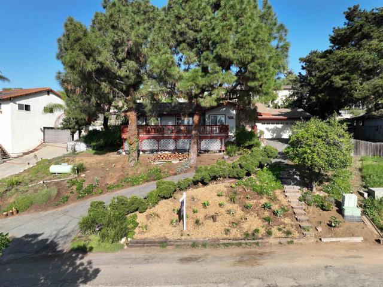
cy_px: 144
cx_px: 192
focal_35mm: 24
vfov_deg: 56.8
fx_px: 265
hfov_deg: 71.6
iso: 120
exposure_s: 1/1600
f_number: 2.8
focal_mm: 12.29
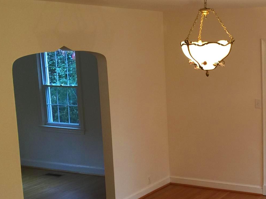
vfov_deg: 24.4
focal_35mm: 60
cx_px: 240
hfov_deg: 30.7
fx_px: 461
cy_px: 120
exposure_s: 1/15
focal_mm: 4.15
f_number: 2.2
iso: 40
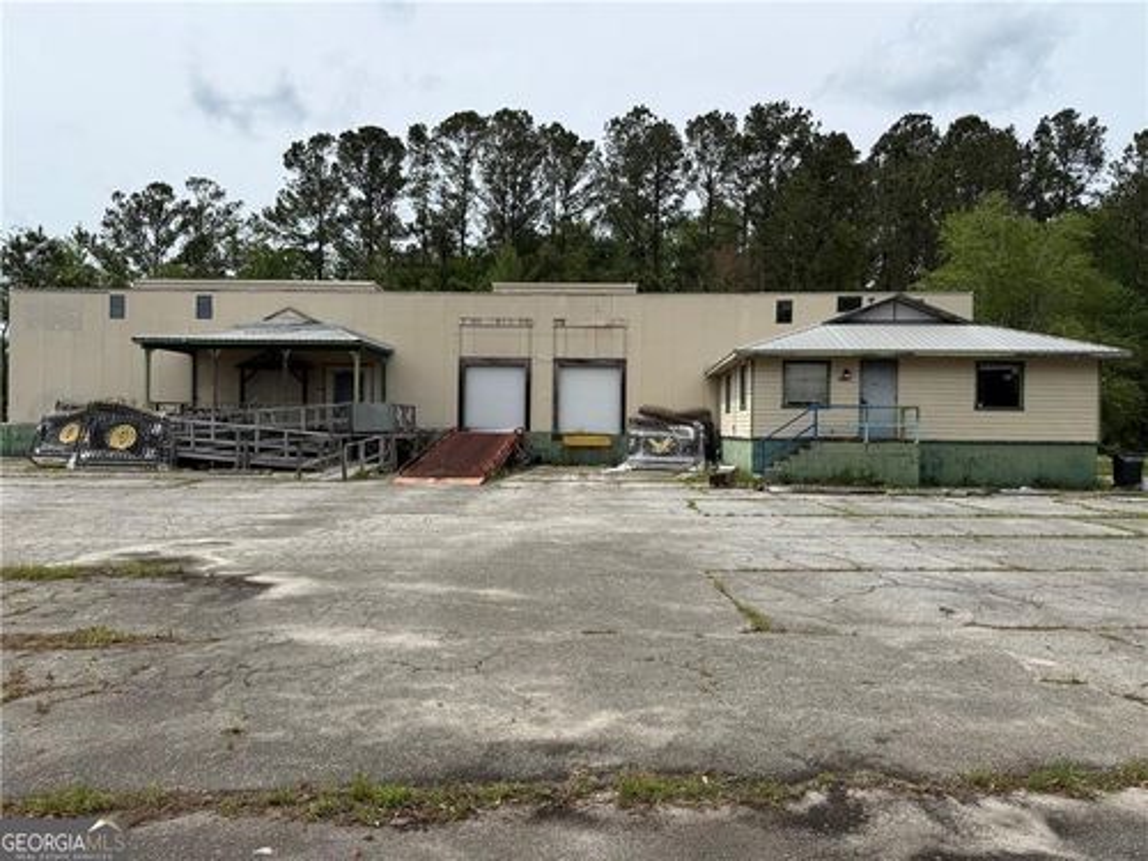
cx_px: 574
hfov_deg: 71.6
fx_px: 796
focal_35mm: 24
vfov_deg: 56.8
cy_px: 430
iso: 80
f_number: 1.78
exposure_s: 1/6173
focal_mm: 6.76
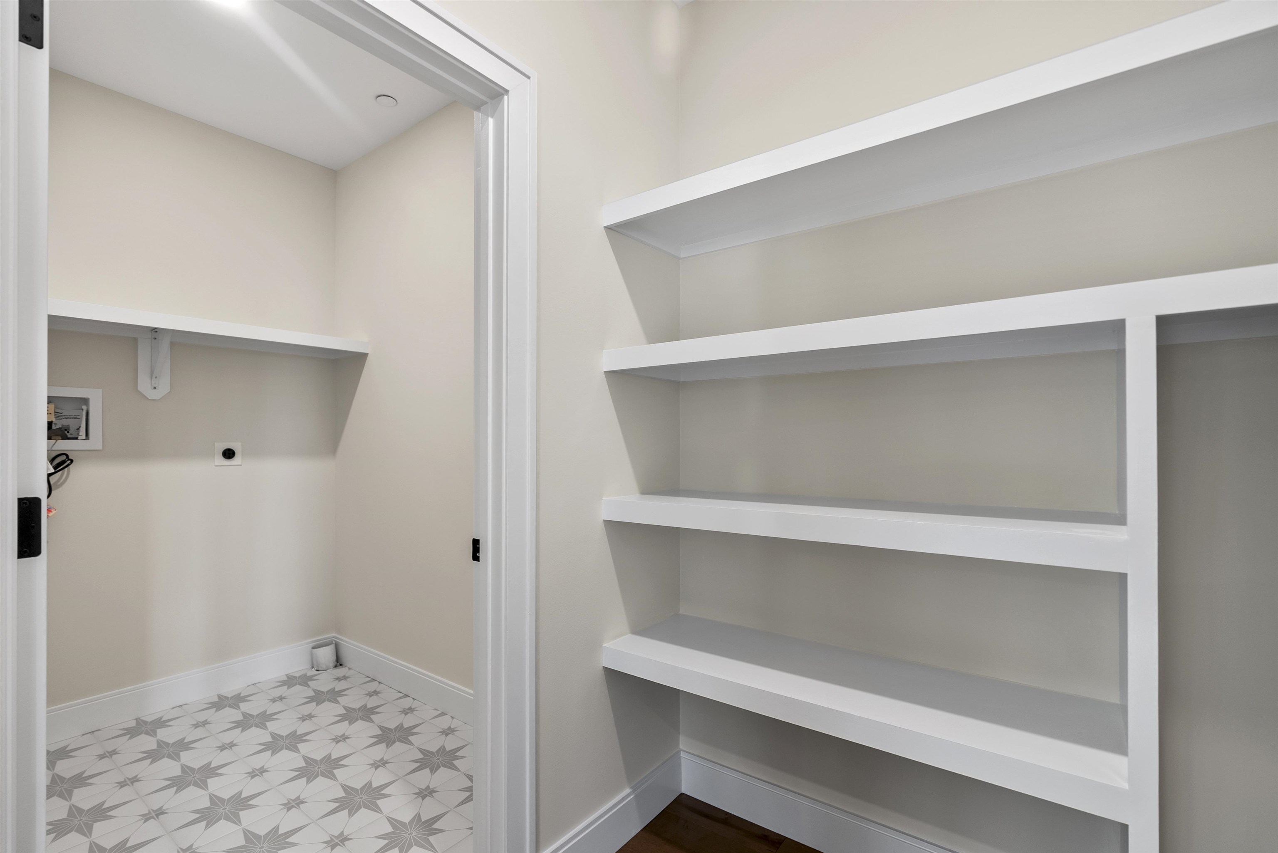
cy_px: 426
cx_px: 639
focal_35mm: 16
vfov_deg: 73.8
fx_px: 568
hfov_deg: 96.7
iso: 100
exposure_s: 1/10
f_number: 4
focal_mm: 16
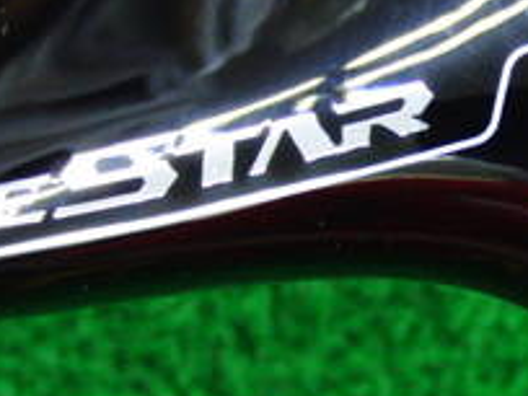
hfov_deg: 16.5
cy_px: 181
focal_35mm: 116
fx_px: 1769
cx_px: 564
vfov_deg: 12.8
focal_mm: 6.42
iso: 400
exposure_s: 1/25
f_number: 3.6
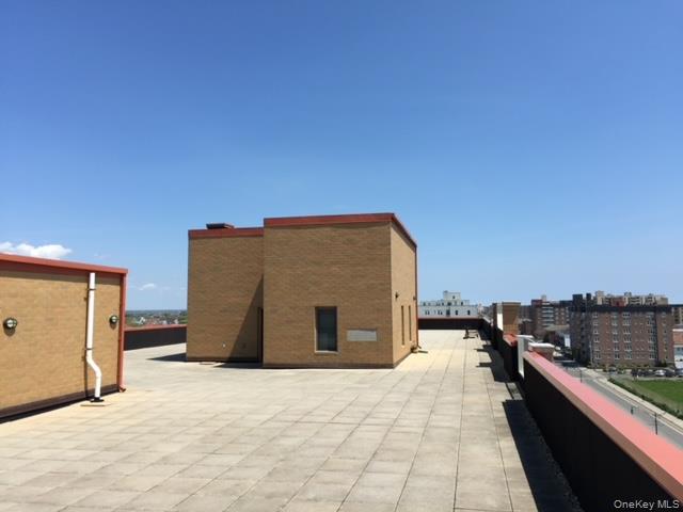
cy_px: 256
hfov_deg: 61.7
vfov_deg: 48.2
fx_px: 572
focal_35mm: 29
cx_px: 342
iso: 32
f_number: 2.2
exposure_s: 1/2475
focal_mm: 4.15
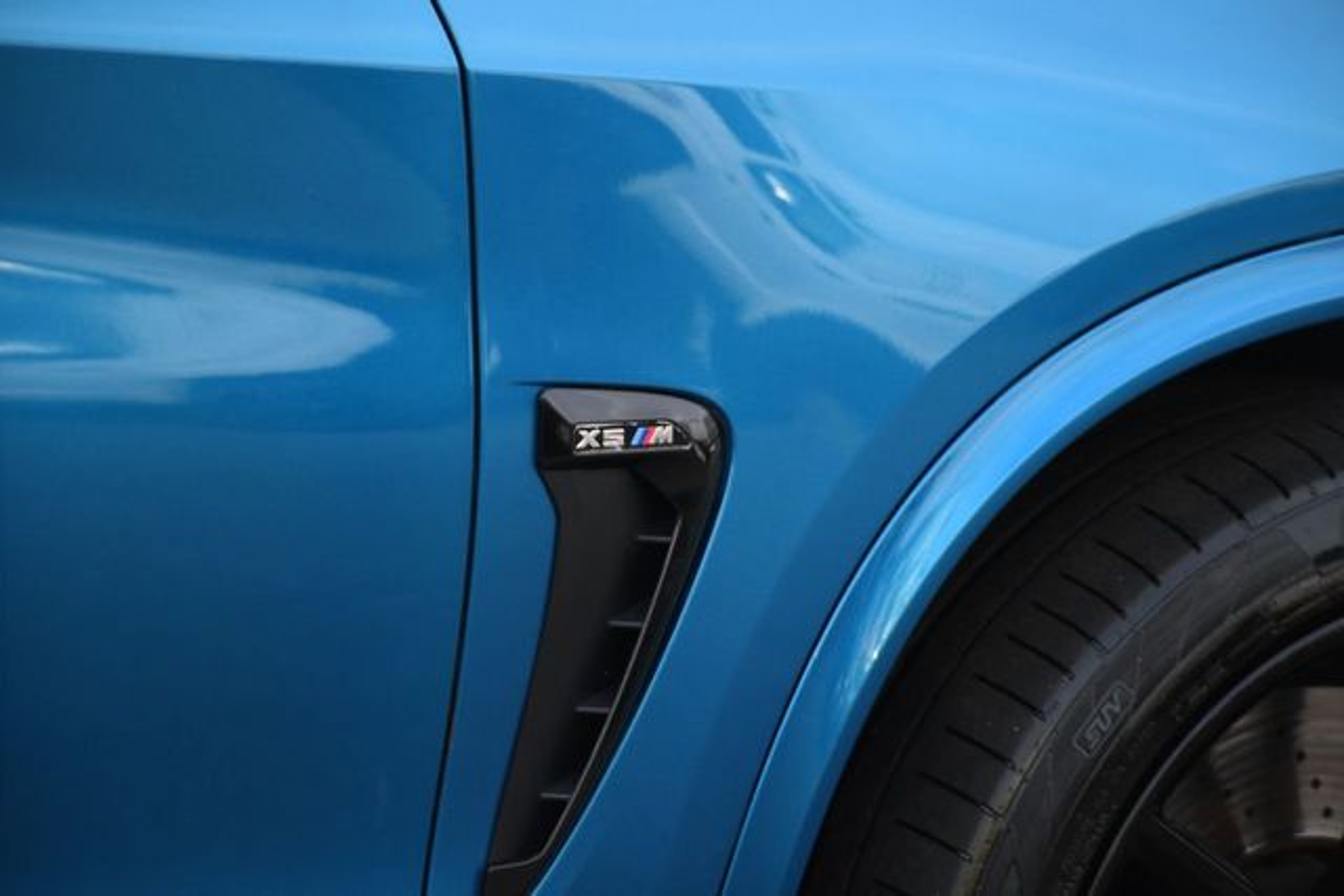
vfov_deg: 8.3
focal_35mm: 165
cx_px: 672
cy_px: 448
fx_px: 6161
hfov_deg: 12.4
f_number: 4.8
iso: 280
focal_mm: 110
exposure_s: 1/200
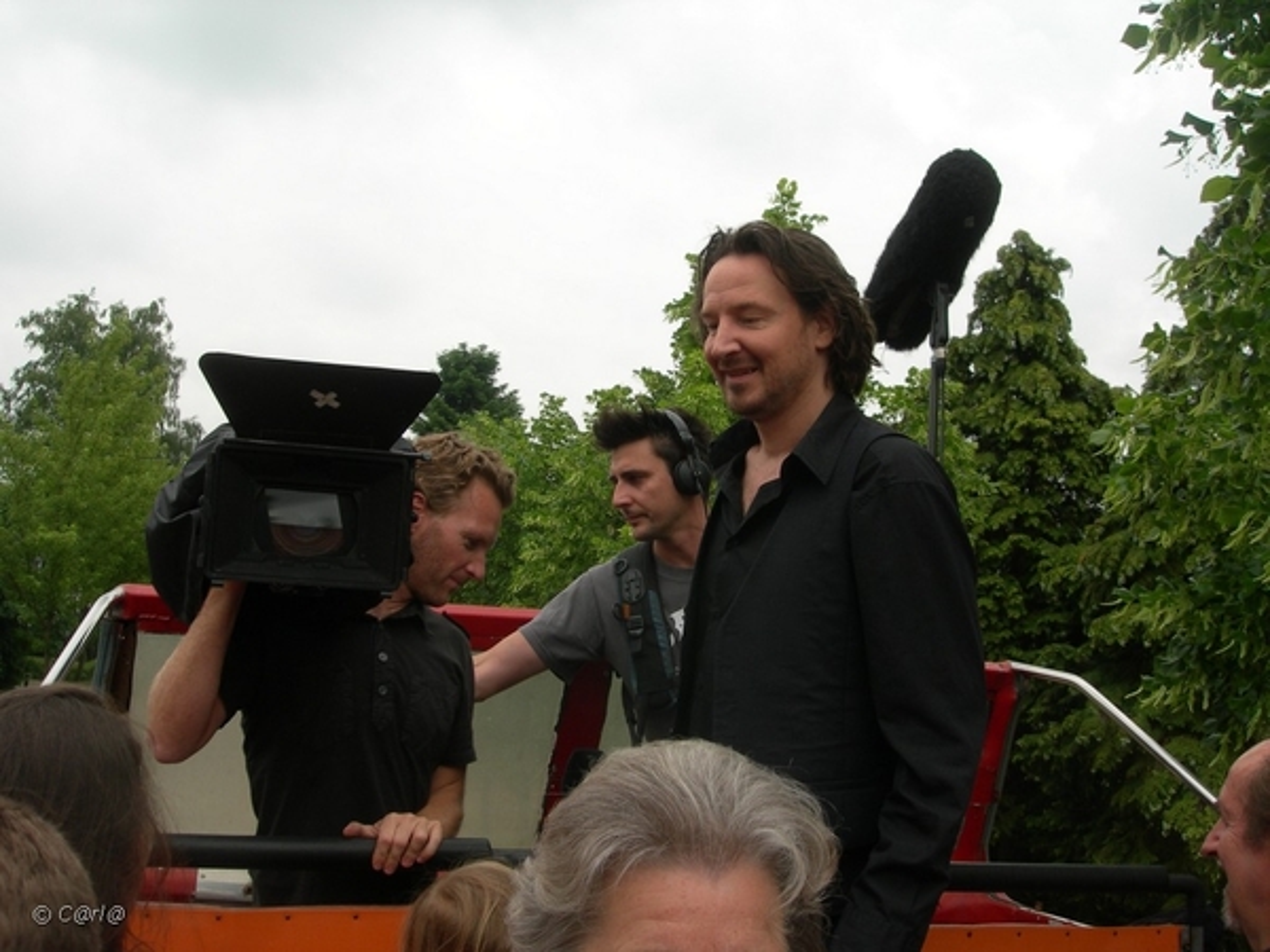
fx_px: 1394
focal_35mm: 38
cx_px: 635
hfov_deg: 49.0
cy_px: 476
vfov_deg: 37.7
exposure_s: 1/165
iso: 50
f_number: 4.8
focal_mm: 7.8
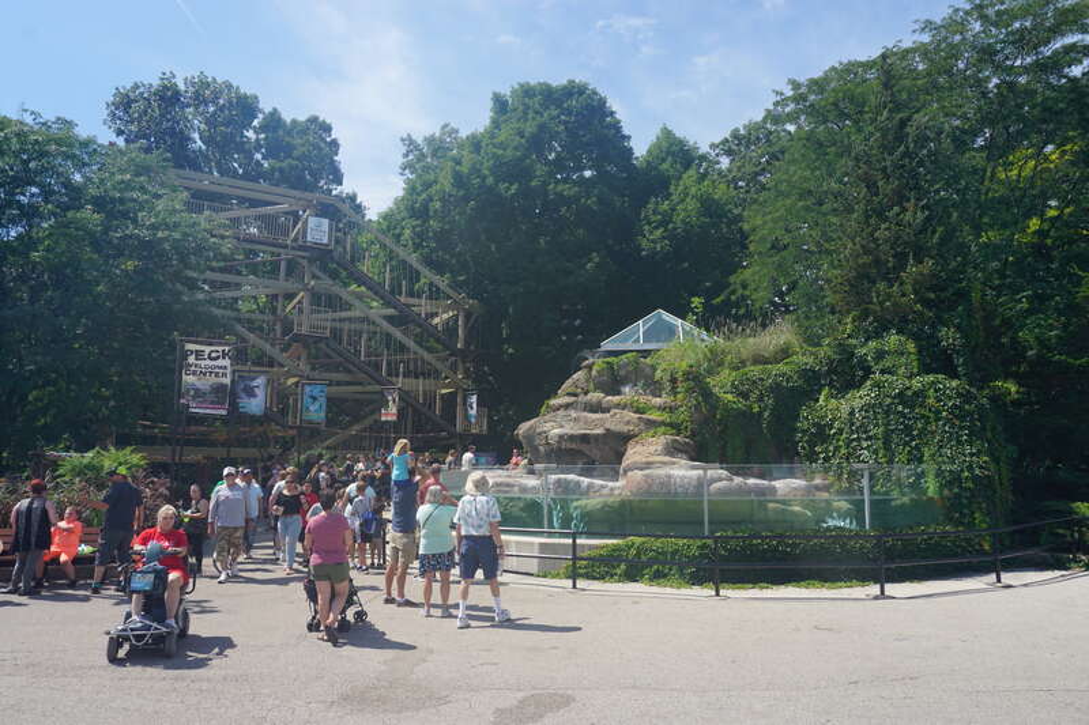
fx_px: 726
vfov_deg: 53.1
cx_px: 544
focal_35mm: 24
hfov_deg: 73.8
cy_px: 362
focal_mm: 16
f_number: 11
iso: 100
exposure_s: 1/125
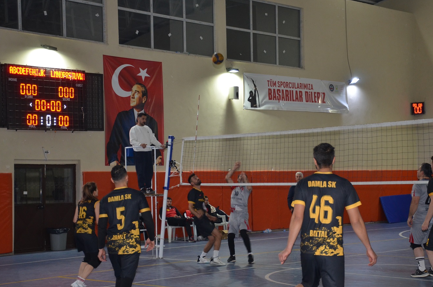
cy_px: 150
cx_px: 241
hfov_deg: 29.7
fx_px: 816
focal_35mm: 68
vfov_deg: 19.9
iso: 800
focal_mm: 40
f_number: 4.5
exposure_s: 1/60
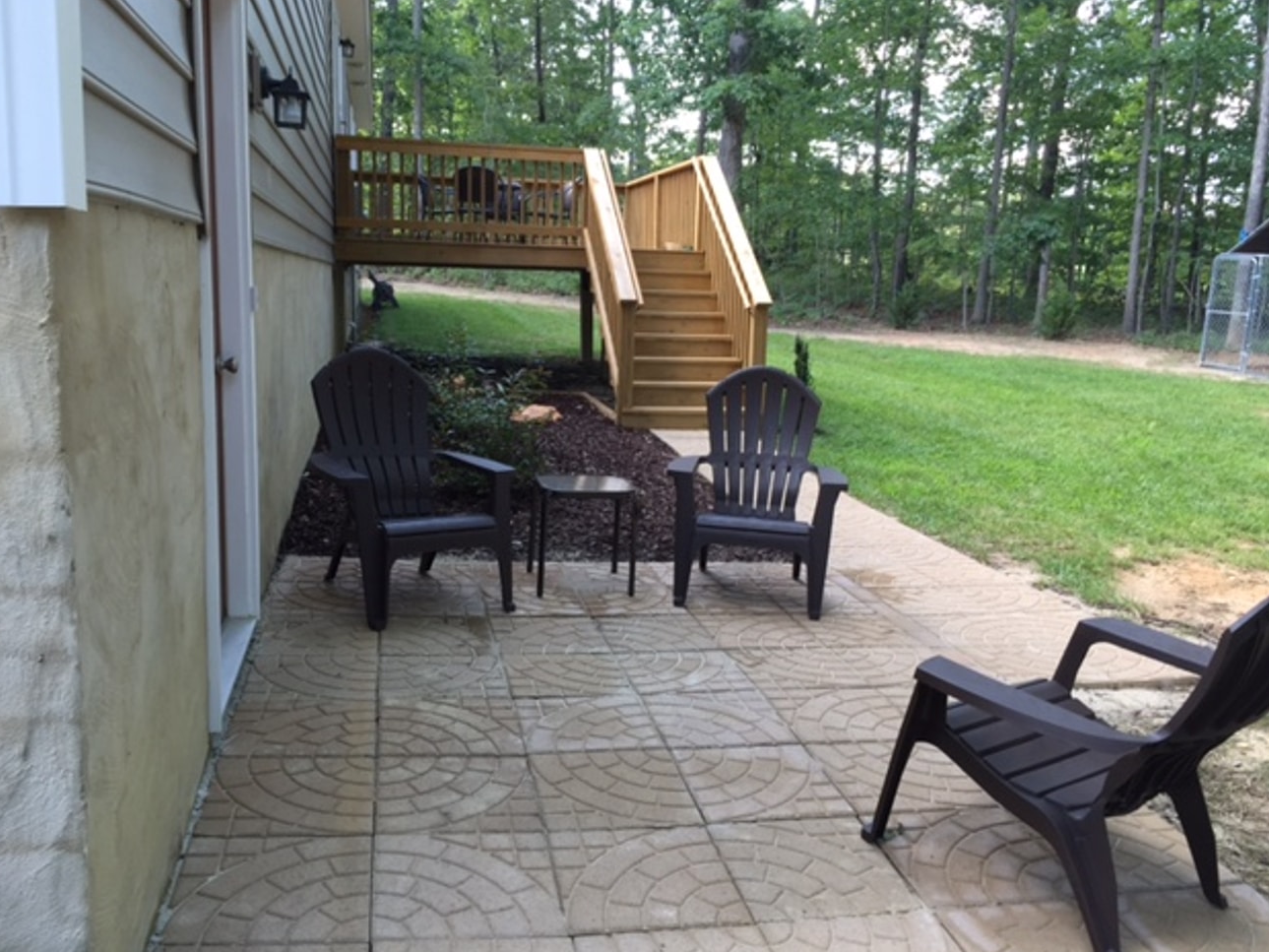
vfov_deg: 46.8
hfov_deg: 60.0
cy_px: 476
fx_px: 1100
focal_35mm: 30
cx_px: 631
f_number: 2.2
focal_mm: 4.15
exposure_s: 1/60
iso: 32
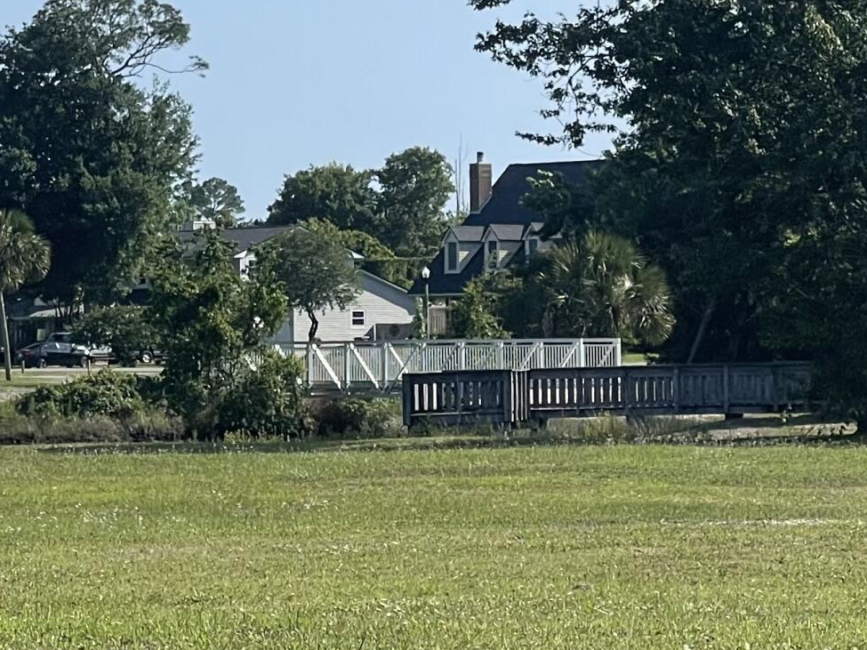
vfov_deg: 7.5
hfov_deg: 10.0
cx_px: 400
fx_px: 4933
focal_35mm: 197
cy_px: 381
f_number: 2.2
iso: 20
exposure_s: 1/1193
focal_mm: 7.5
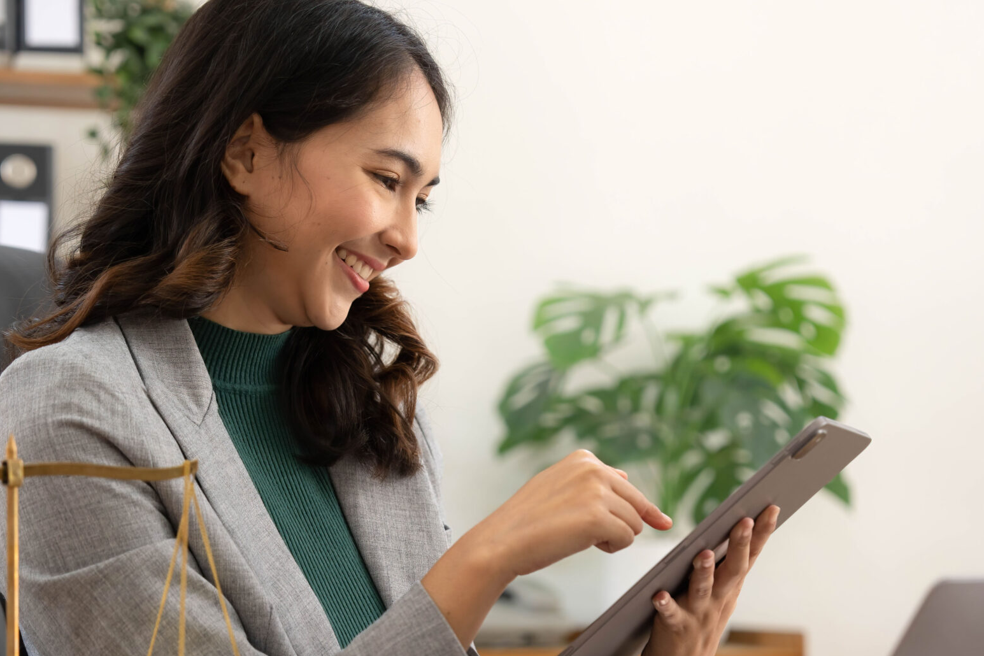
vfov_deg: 11.8
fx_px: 3170
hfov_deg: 17.6
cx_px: 452
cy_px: 462
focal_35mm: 116
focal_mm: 70
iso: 500
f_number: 2.8
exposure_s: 1/160
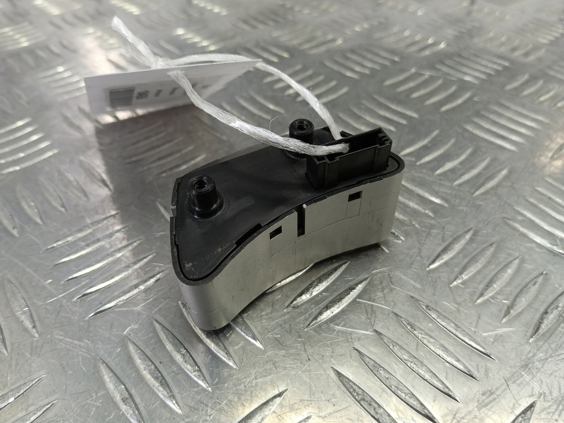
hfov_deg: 73.9
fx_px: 375
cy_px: 212
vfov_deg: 58.9
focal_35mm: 23
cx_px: 282
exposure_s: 1/50
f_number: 1.6
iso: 126
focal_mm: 4.11
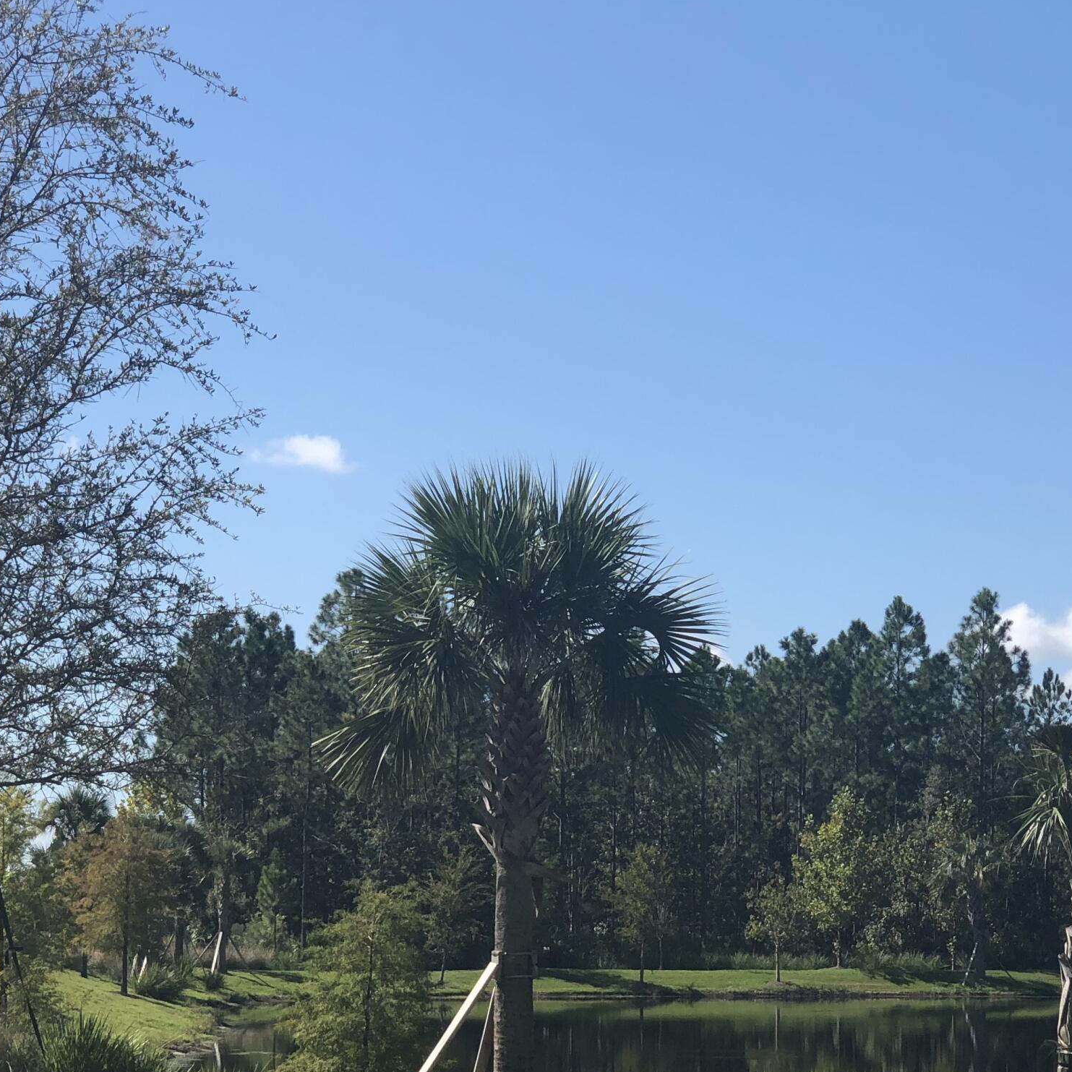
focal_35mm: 93
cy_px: 762
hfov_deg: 18.7
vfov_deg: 18.6
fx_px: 3258
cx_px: 464
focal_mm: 6
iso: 16
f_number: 2.4
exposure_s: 1/1066
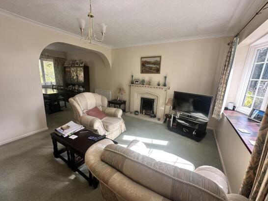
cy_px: 103
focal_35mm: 15
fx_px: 116
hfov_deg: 98.1
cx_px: 127
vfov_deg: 81.7
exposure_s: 1/99
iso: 64
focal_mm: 2.22
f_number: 2.2
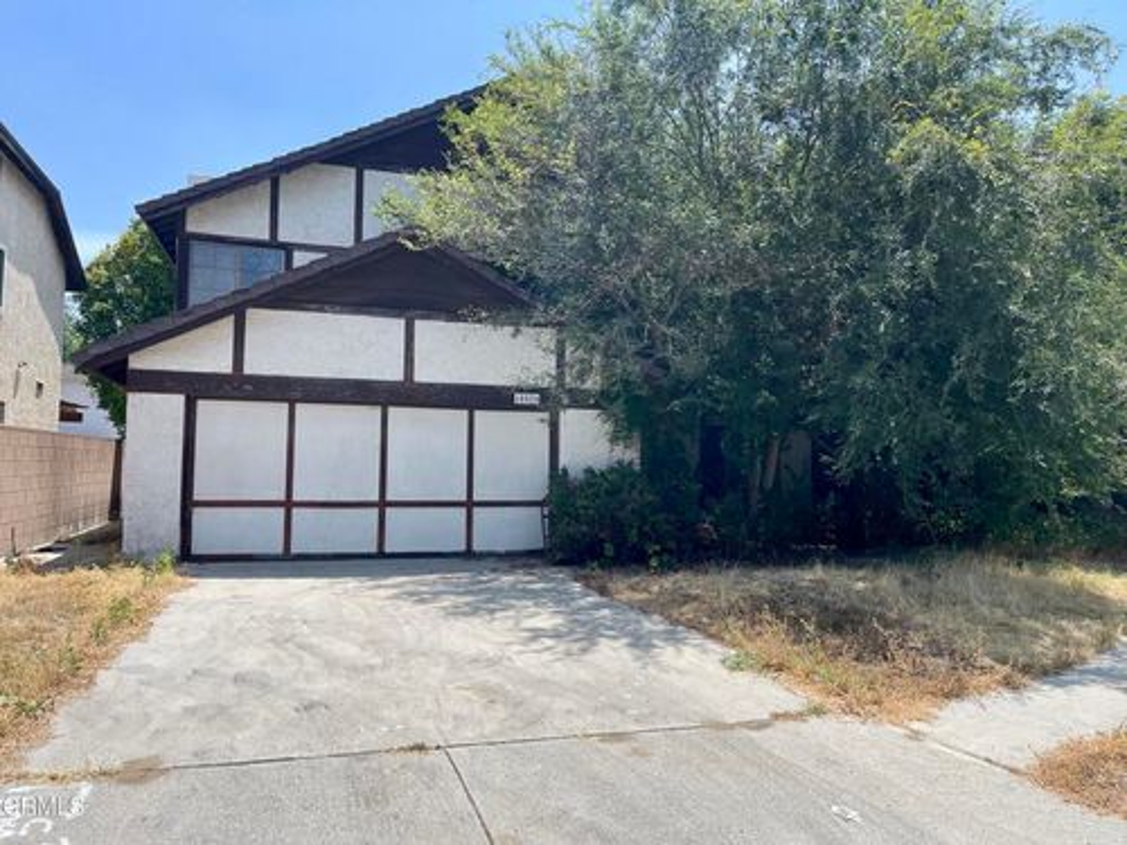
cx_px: 564
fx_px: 814
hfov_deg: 69.4
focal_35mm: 25
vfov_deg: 54.9
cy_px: 422
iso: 32
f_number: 1.6
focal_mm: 5.1
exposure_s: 1/2597
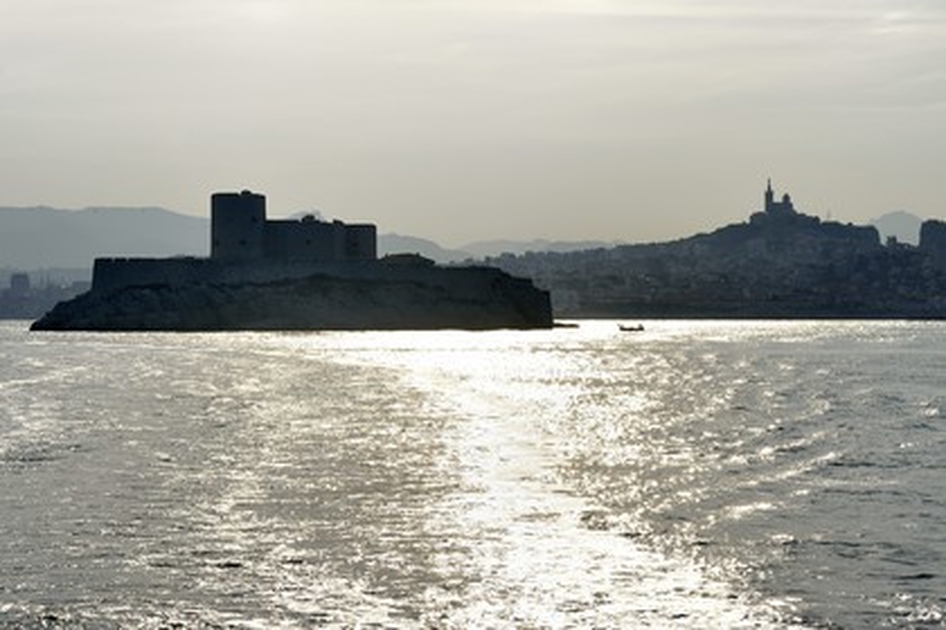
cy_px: 315
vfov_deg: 12.2
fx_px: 2943
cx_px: 473
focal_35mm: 112
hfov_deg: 18.3
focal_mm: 112
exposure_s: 1/640
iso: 200
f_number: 18
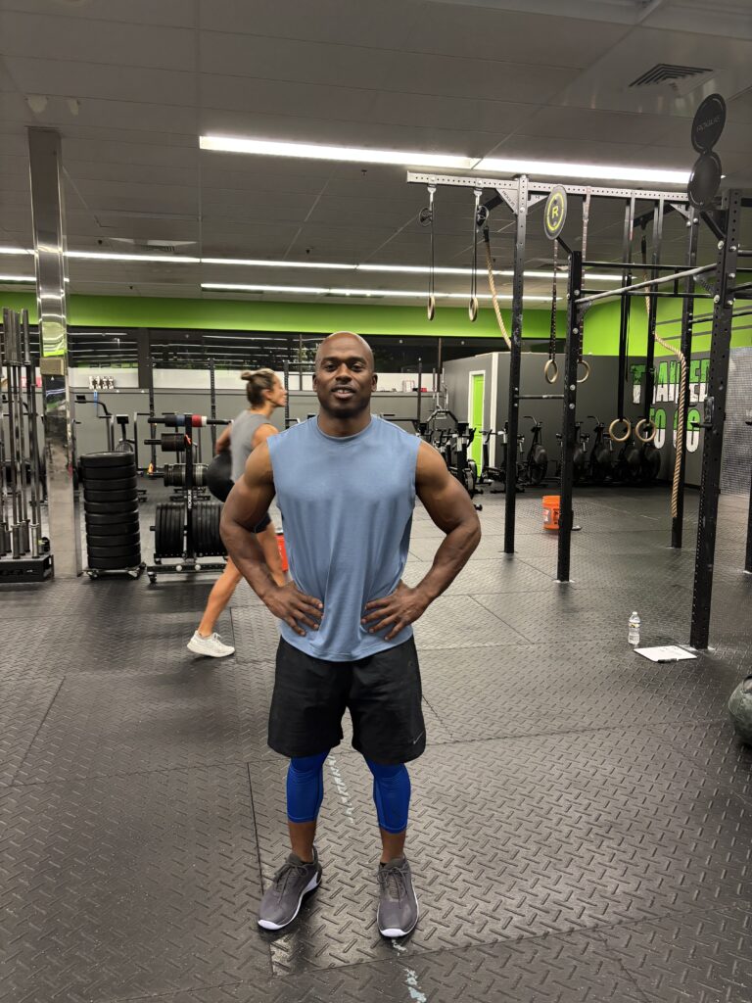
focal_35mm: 26
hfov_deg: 53.1
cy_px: 502
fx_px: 753
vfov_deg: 67.3
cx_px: 376
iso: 320
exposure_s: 1/60
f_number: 1.6
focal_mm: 5.96
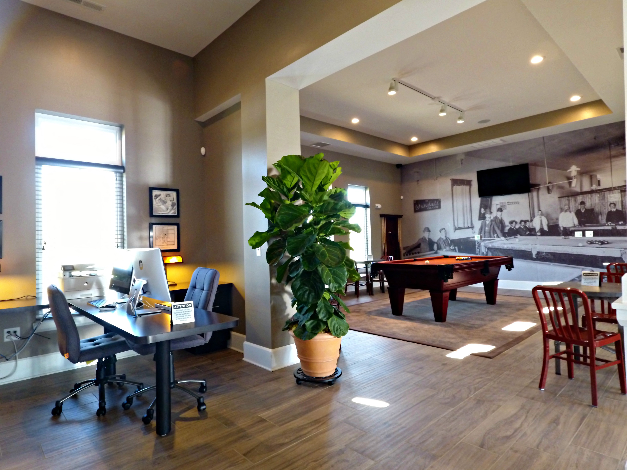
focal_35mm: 20
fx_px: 362
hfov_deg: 81.7
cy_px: 235
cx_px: 314
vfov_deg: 66.0
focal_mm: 3.61
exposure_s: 1/12.5
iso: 593
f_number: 2.8
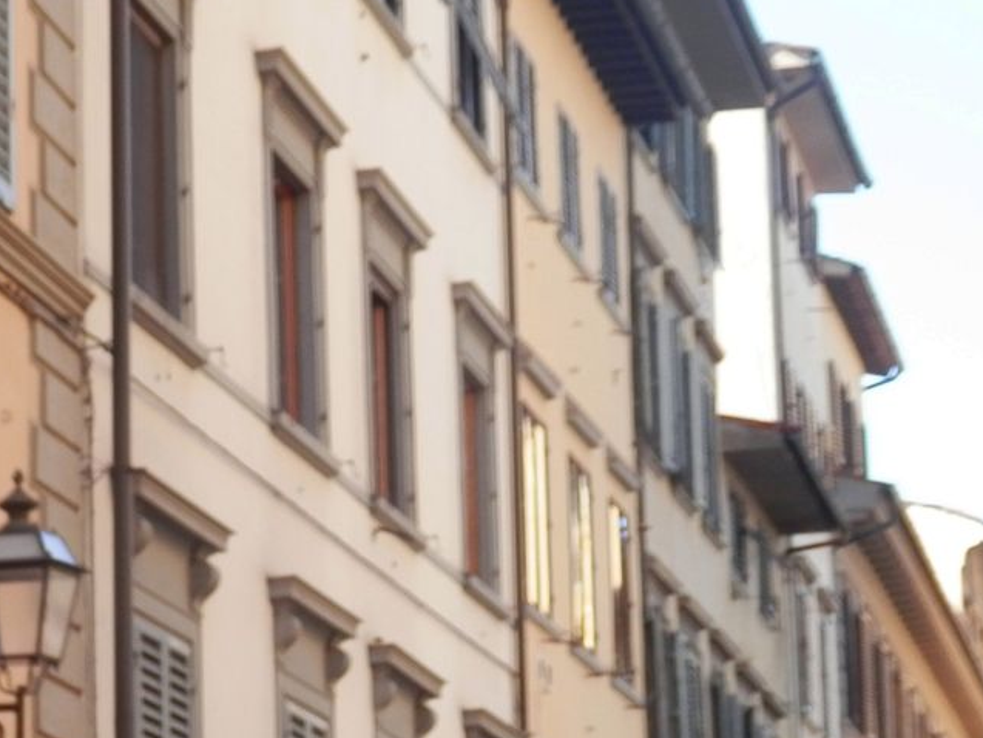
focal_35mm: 113
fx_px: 3209
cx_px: -238
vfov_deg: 12.9
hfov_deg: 16.6
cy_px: 790
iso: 80
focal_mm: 8
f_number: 3.8
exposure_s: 1/100
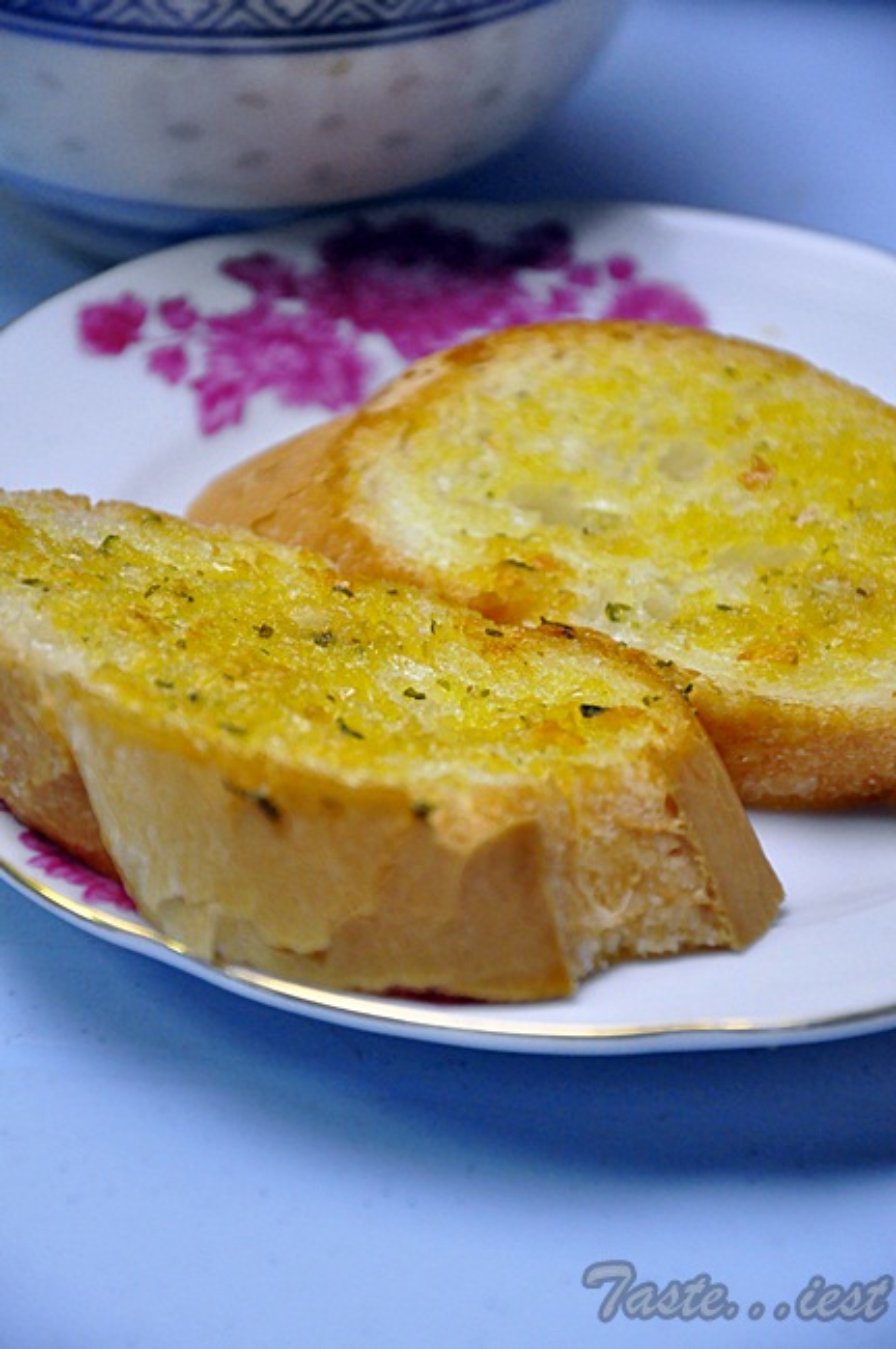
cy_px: 674
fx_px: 5892
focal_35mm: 158
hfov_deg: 8.7
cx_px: 448
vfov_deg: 13.1
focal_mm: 105
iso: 2500
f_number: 5.6
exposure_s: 1/60
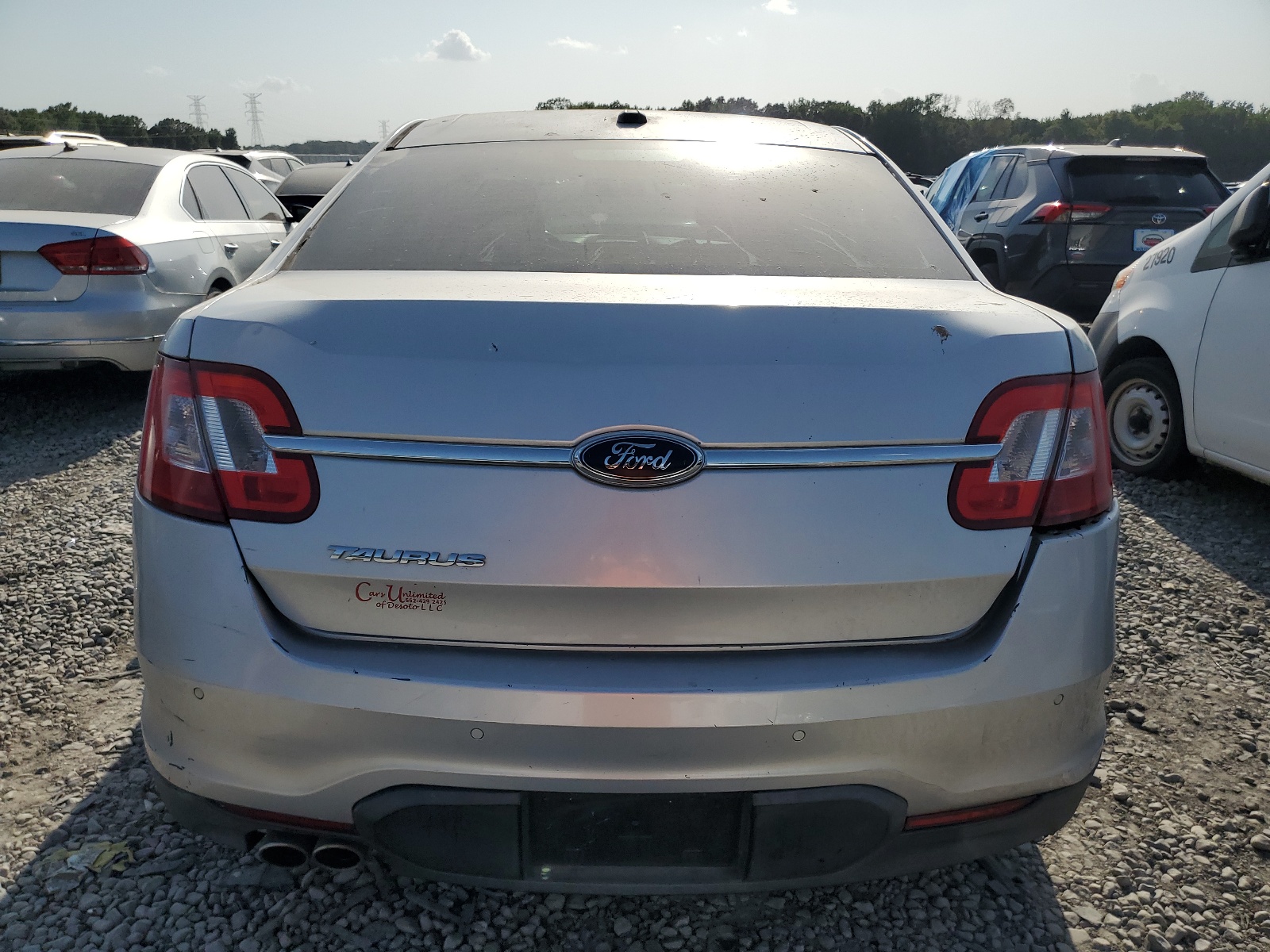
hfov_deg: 67.3
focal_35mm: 26
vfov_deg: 53.1
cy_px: 476
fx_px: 954
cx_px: 635
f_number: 1.5
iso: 50
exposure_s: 1/10000
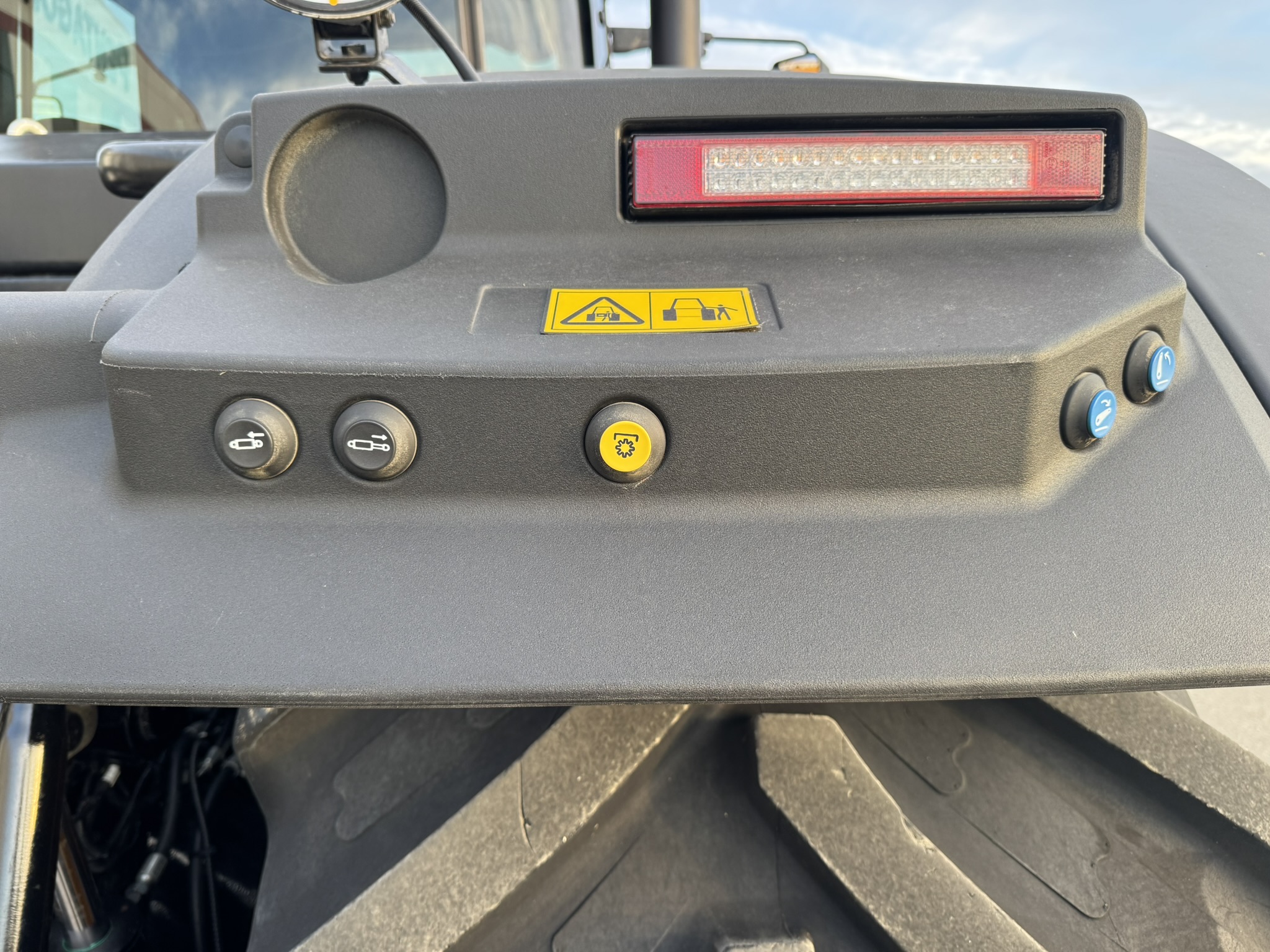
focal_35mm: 24
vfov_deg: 56.8
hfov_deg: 71.6
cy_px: 476
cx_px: 635
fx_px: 881
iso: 125
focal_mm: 6.76
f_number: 1.78
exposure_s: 1/121
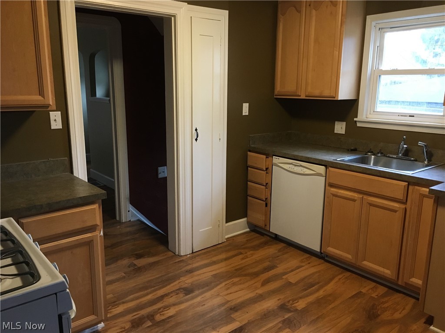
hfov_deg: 61.7
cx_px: 222
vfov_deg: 48.2
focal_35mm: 29
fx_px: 373
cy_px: 166
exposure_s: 1/30
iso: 160
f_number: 2.2
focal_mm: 4.15
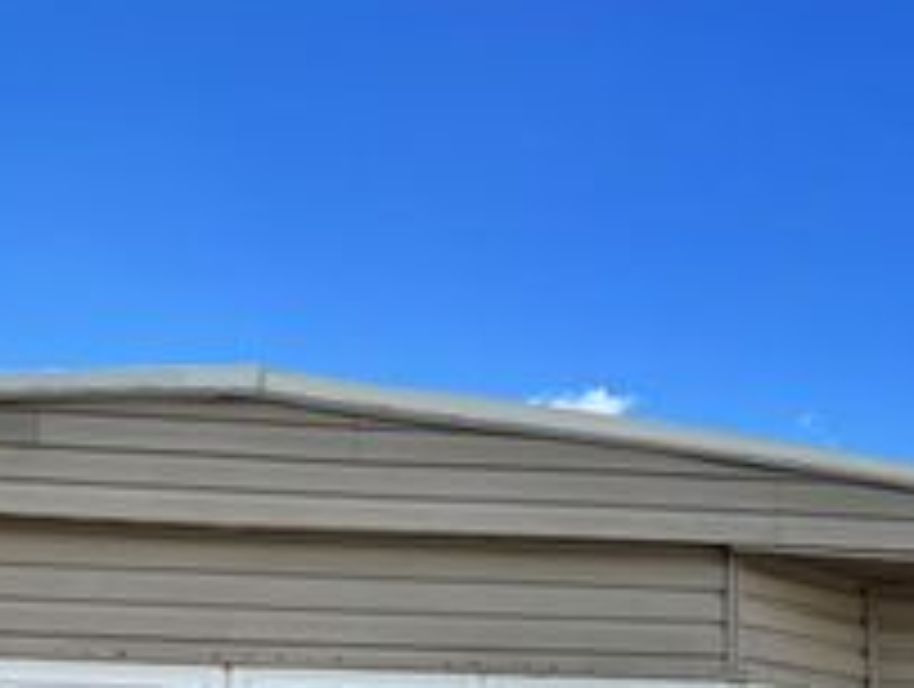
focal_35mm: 59
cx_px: 63
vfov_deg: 23.2
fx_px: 1561
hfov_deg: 30.9
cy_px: 785
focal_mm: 6.76
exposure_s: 1/2506
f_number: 1.78
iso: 80
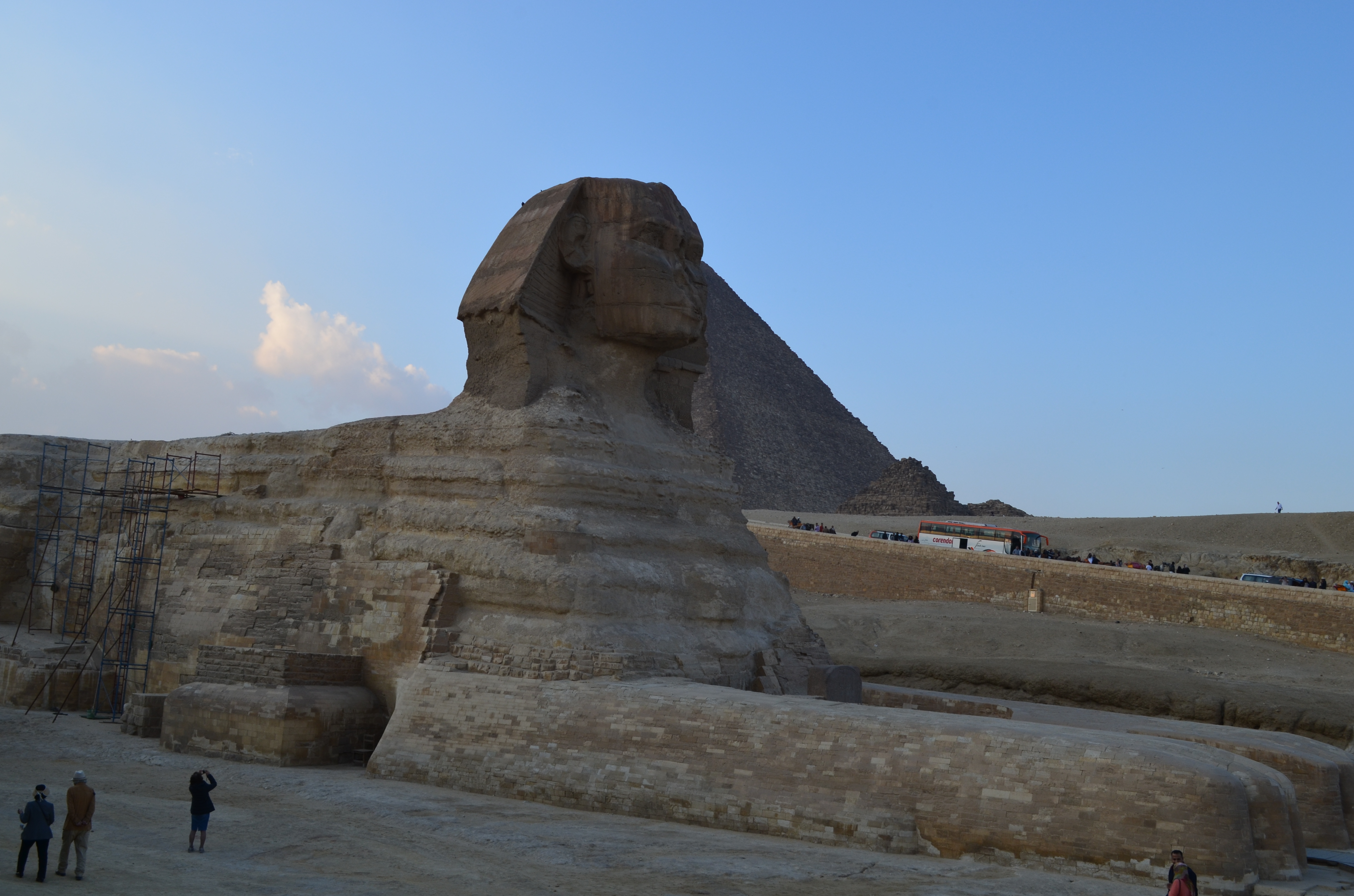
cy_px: 448
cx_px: 677
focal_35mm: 36
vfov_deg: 36.7
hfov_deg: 53.2
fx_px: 1351
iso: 200
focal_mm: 24
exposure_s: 1/125
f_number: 11
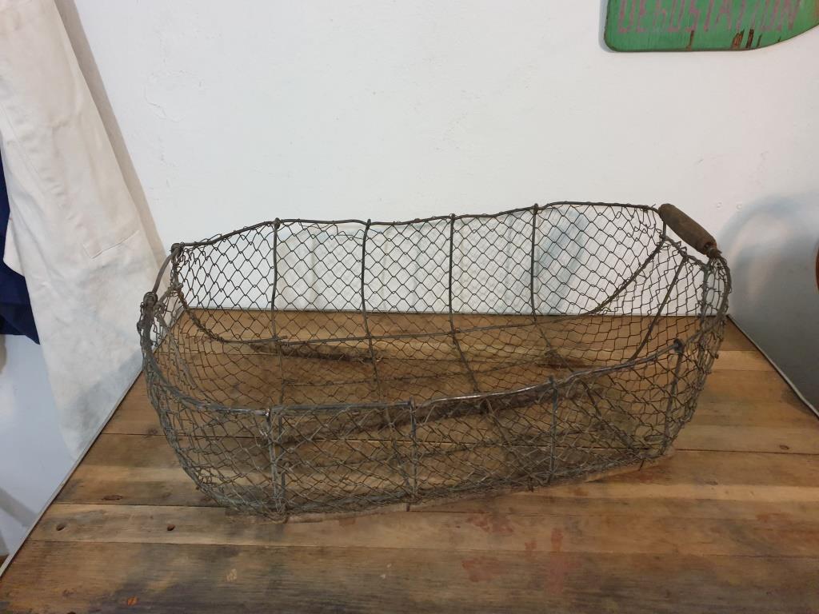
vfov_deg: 53.1
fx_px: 615
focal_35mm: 26
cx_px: 410
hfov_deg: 67.3
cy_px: 307
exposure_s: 1/33
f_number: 1.5
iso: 320
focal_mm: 4.3
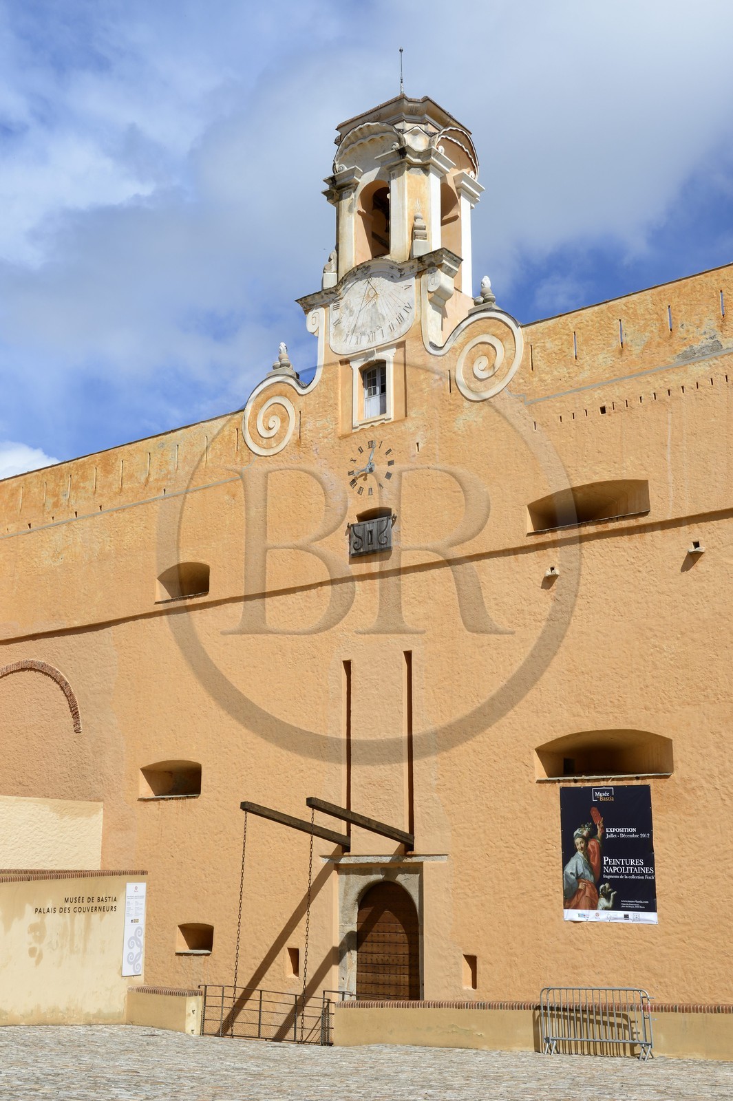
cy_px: 550
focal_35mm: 40
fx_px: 1223
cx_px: 366
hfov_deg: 33.4
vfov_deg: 48.5
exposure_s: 1/250
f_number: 13
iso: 200
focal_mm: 40
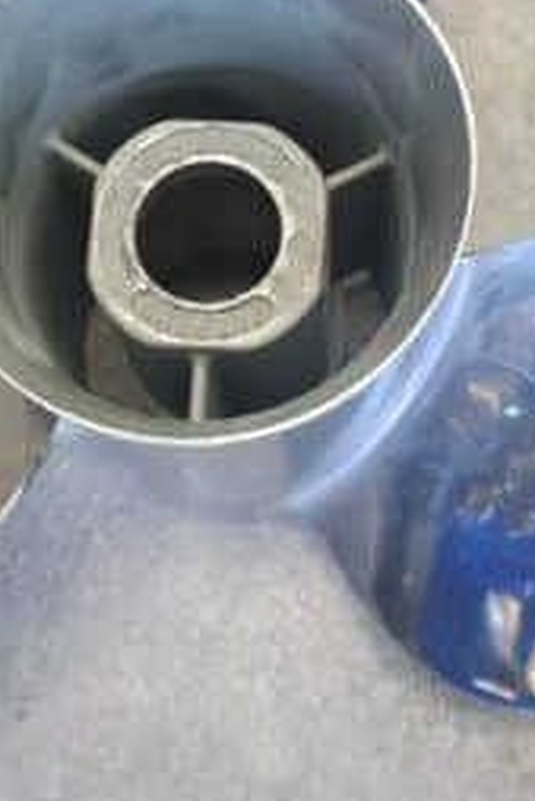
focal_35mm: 63
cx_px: 231
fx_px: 1402
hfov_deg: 21.6
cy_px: 309
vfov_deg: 31.8
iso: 640
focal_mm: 6.4
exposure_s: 1/120
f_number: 1.8
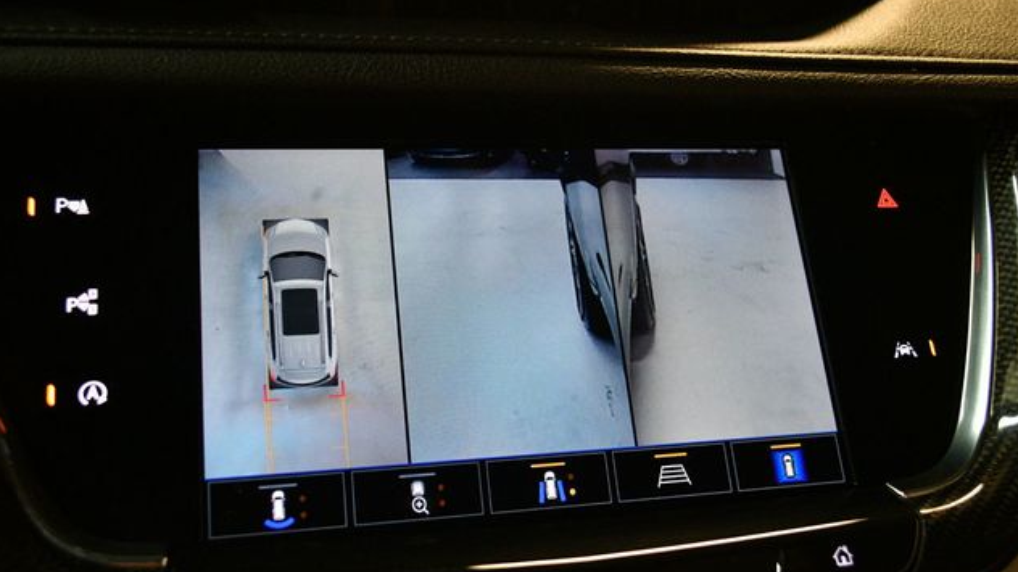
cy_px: 313
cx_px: 507
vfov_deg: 33.7
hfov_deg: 56.6
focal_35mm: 35
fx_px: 944
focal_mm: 22
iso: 3200
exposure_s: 1/80
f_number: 4
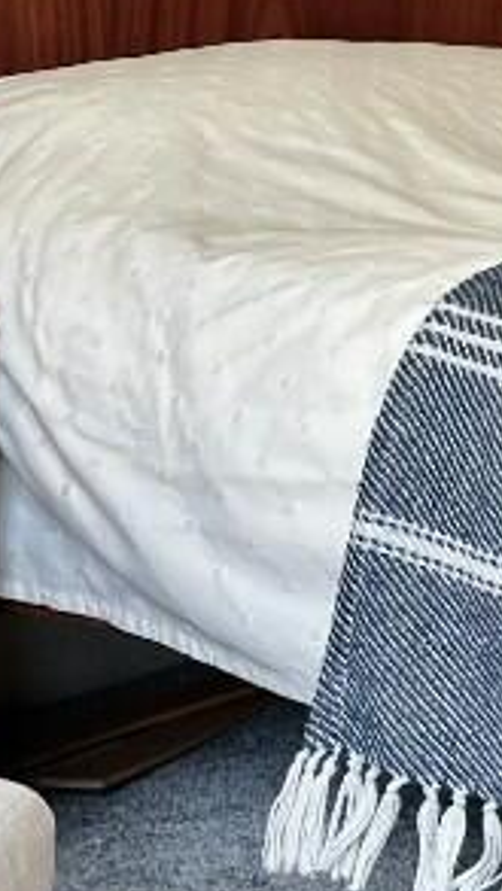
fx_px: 2341
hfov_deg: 9.7
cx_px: 1469
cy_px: 106
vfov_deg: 21.1
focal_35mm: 99
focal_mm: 5.1
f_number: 1.6
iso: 80
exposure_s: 1/121
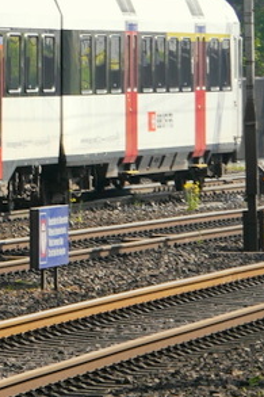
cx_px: -360
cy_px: 100
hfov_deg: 1.9
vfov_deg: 2.9
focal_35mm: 710
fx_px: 7819
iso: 160
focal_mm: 100
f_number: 5.6
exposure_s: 1/640
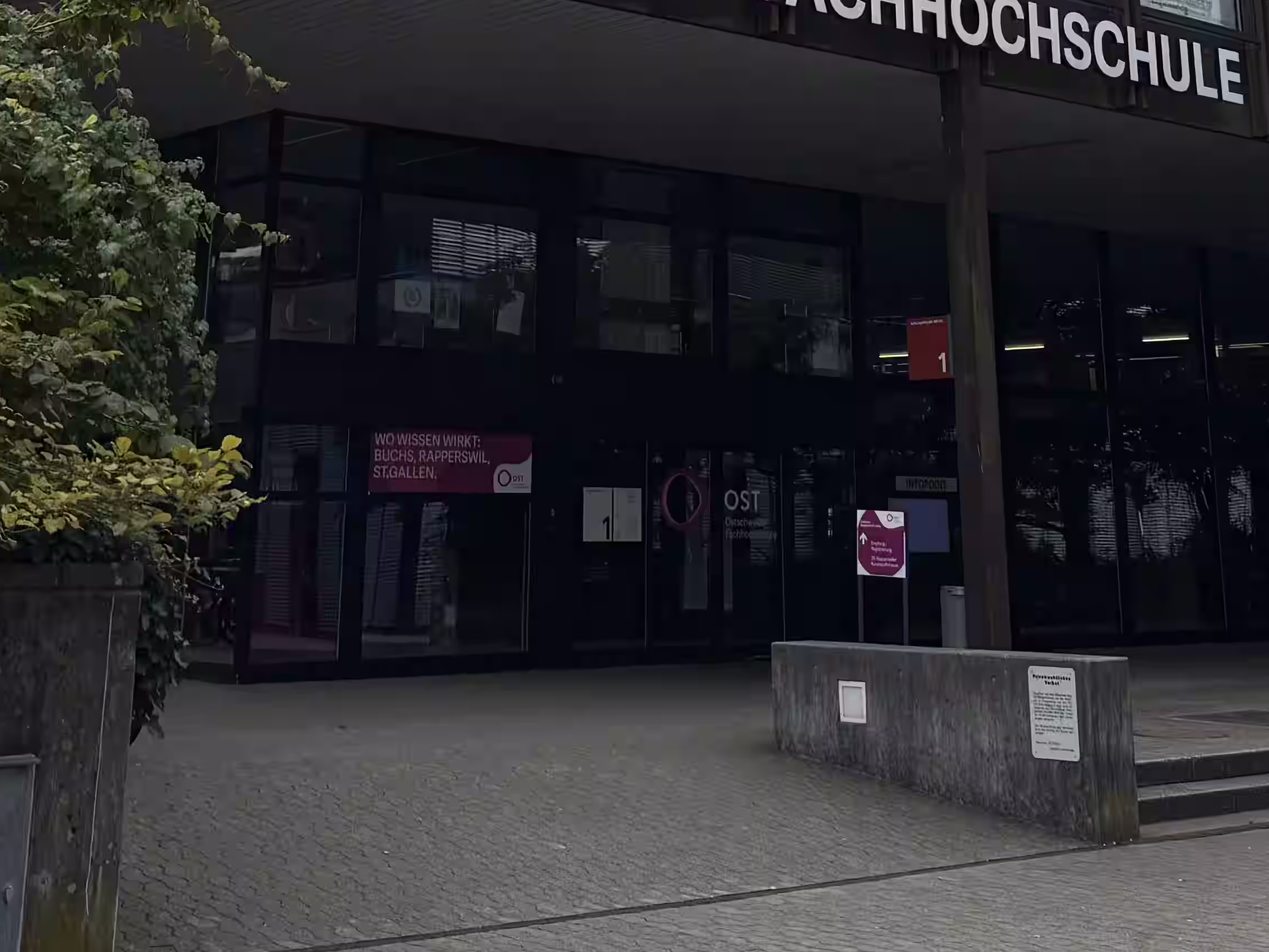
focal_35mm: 60
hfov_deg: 32.2
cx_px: 631
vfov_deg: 22.4
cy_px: -199
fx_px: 2200
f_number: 1.78
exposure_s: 1/6711
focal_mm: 6.76
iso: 80
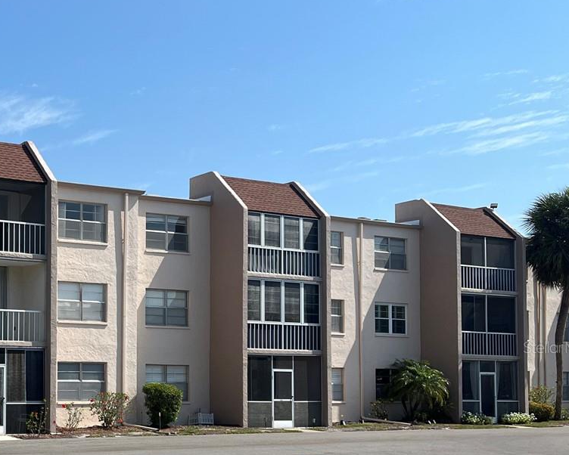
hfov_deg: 31.8
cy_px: 347
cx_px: -11
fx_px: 910
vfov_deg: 27.7
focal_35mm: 54
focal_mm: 5.1
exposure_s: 1/4149
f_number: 1.6
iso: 50
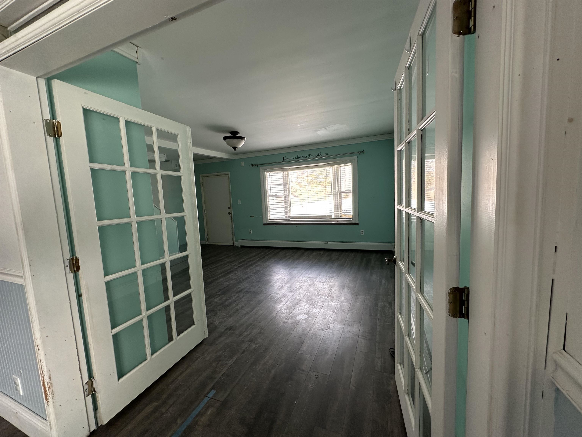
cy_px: 218
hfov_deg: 102.1
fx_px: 235
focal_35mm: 14
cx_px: 291
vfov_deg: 85.7
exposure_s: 1/99
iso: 125
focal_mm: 2.22
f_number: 2.2
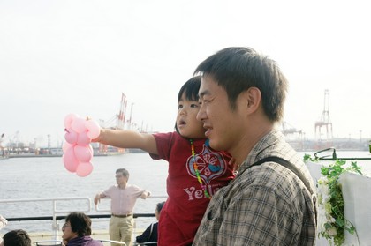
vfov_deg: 25.7
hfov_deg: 37.9
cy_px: 123
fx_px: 540
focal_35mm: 52
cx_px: 186
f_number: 8
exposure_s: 1/400
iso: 200
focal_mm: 35
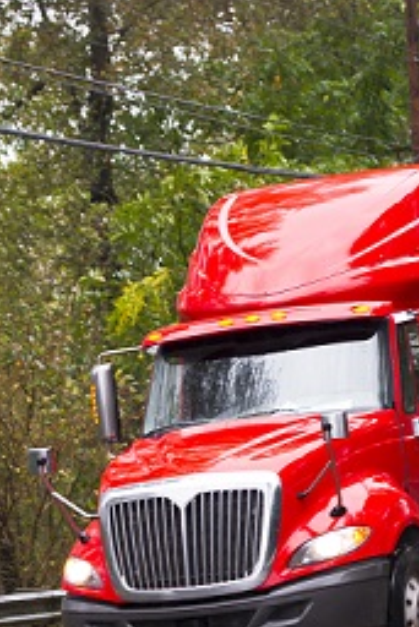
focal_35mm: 201
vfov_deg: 10.2
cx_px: 290
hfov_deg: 6.8
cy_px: 394
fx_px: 3504
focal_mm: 86
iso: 640
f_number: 2.8
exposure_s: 1/250
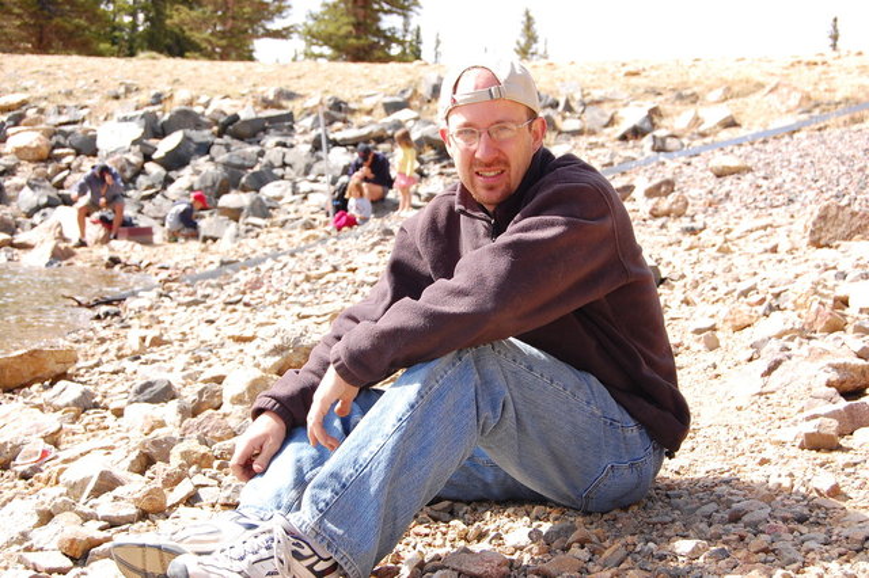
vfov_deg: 23.8
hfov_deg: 35.1
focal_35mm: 57
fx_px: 1375
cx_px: 434
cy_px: 289
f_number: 9
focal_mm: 38
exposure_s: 1/320
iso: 400
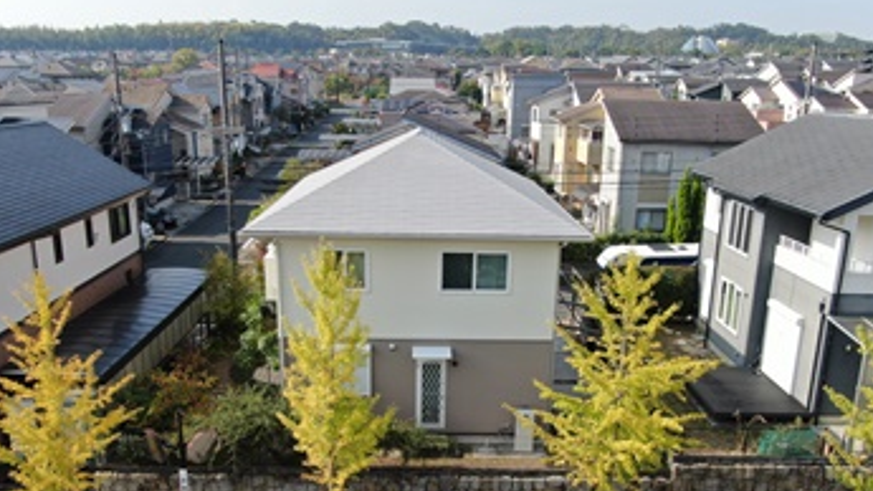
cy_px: 299
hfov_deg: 61.0
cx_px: 433
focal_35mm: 32
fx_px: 741
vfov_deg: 36.5
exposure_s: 1/800
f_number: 3
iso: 100
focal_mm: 5.11
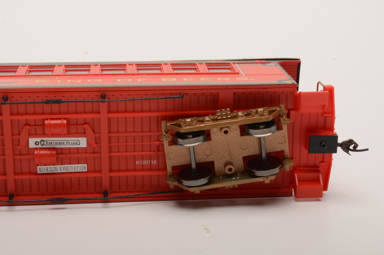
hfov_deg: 26.0
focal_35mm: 78
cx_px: 192
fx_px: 830
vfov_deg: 17.4
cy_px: 128
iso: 100
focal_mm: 52
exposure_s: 1/200
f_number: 29
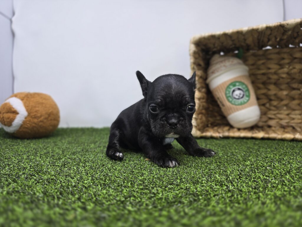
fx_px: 201
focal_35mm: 23
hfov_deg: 73.9
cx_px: 151
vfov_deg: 58.9
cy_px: 114
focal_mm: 6.3
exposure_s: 1/120
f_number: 1.7
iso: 50
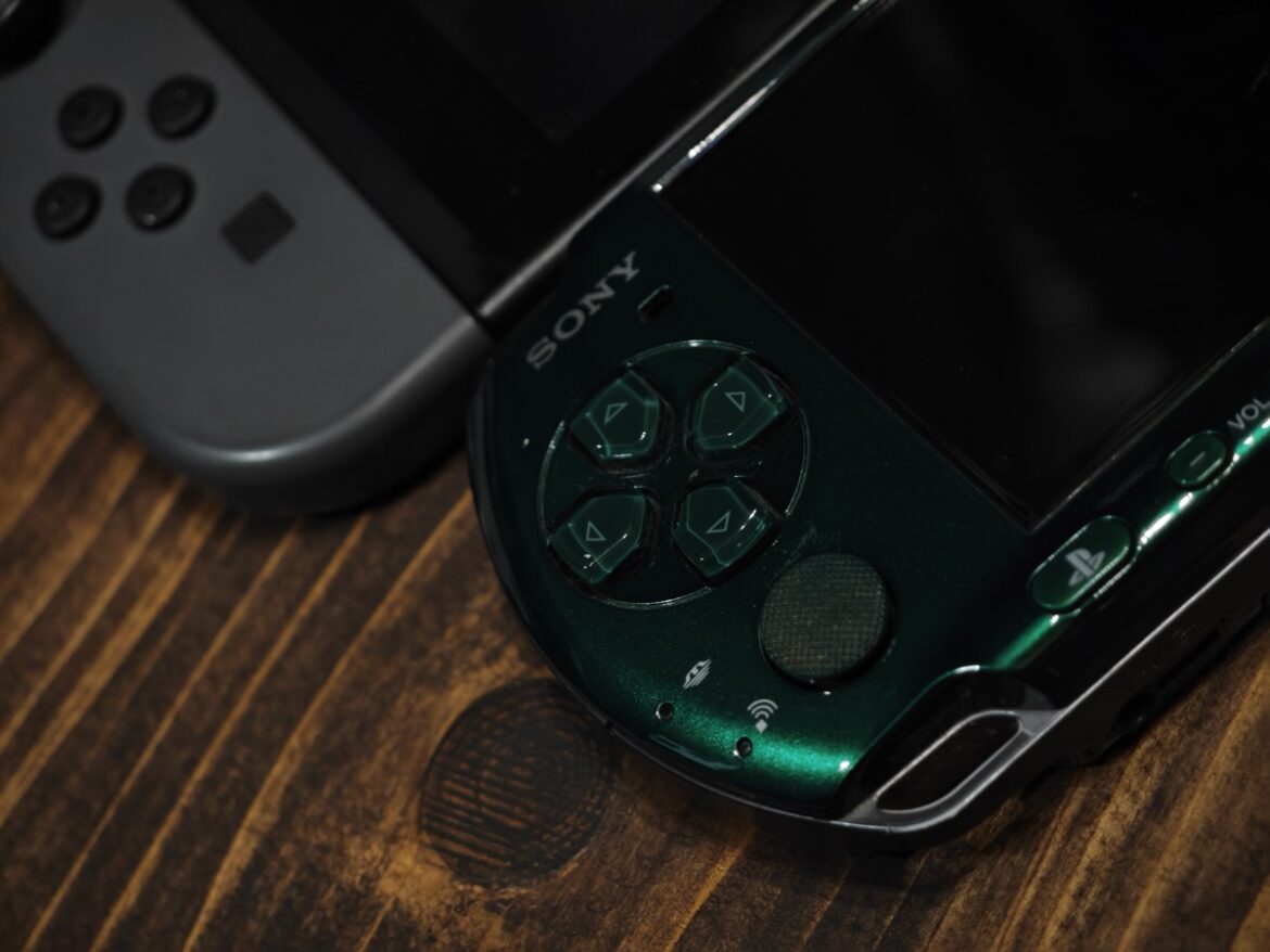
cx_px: 635
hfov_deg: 26.0
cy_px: 476
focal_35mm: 75
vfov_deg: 19.6
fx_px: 2752
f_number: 1.8
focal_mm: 12.28
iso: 1250
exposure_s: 1/50
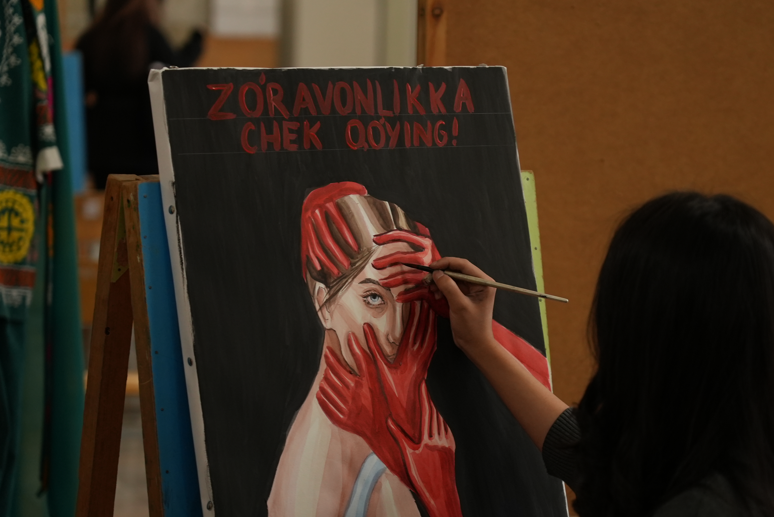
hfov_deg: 19.6
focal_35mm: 104
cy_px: 288
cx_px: 430
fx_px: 2237
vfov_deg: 13.2
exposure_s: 1/100
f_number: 4
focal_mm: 93
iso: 2000
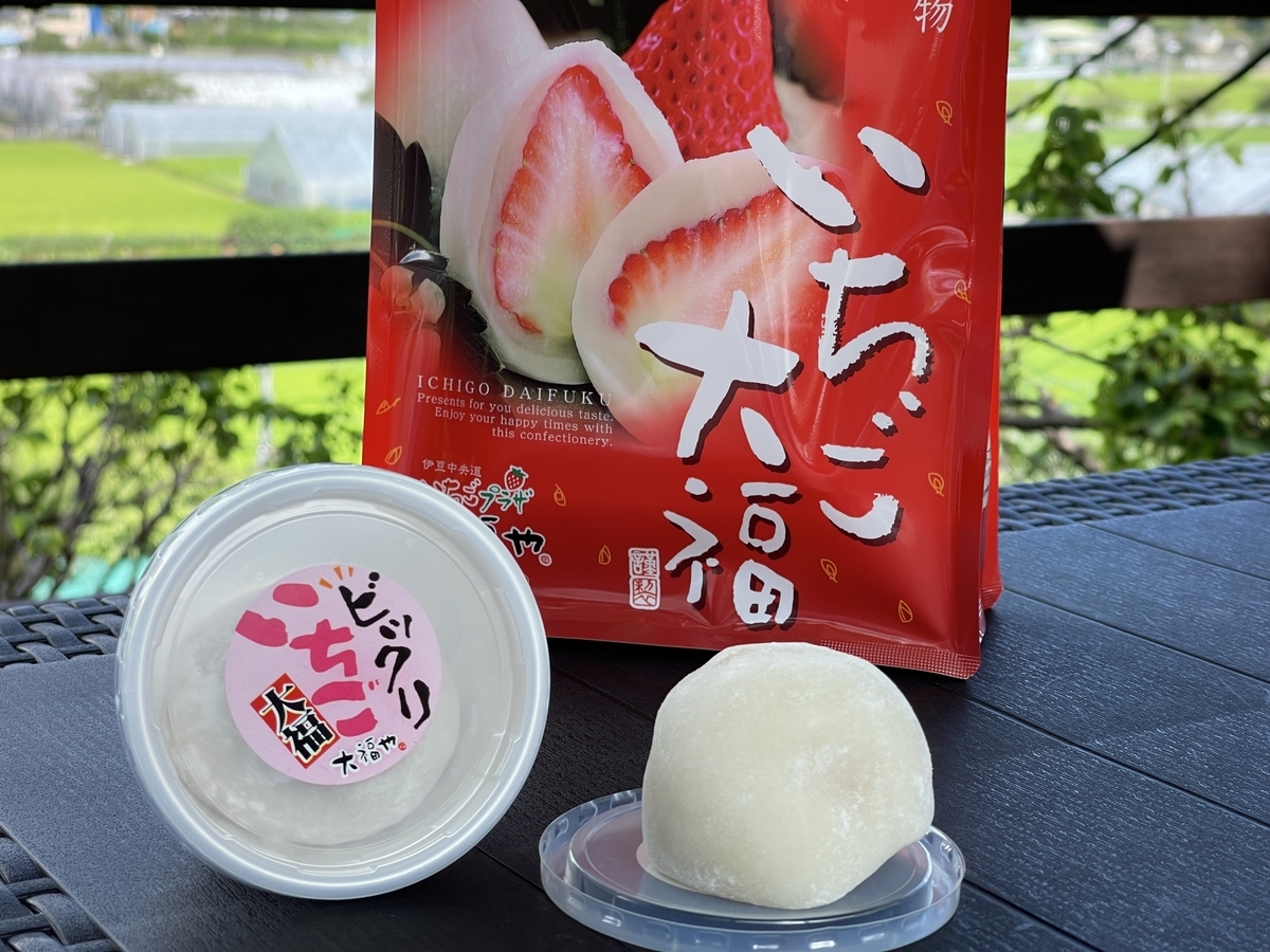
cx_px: 635
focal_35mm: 64
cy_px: 476
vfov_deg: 22.9
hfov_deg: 30.3
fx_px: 2348
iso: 20
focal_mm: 7.5
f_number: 2.2
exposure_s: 1/235
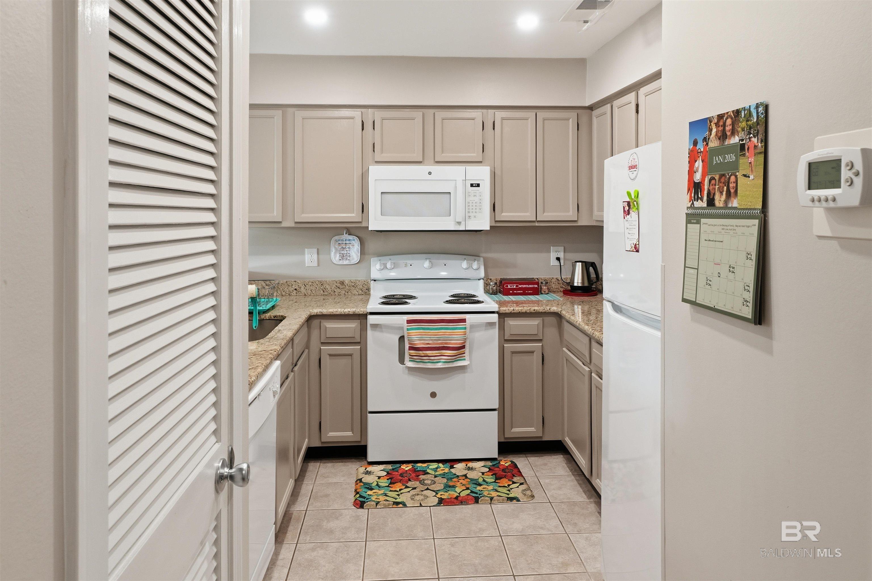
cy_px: 290
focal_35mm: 26
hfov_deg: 70.4
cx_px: 436
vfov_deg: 50.4
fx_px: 618
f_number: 8
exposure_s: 1/13
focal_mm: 17
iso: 200
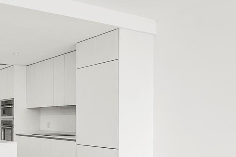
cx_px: 63
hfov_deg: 45.0
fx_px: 275
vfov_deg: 31.6
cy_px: 106
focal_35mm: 42
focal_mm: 16
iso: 100
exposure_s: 1/50
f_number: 3.5
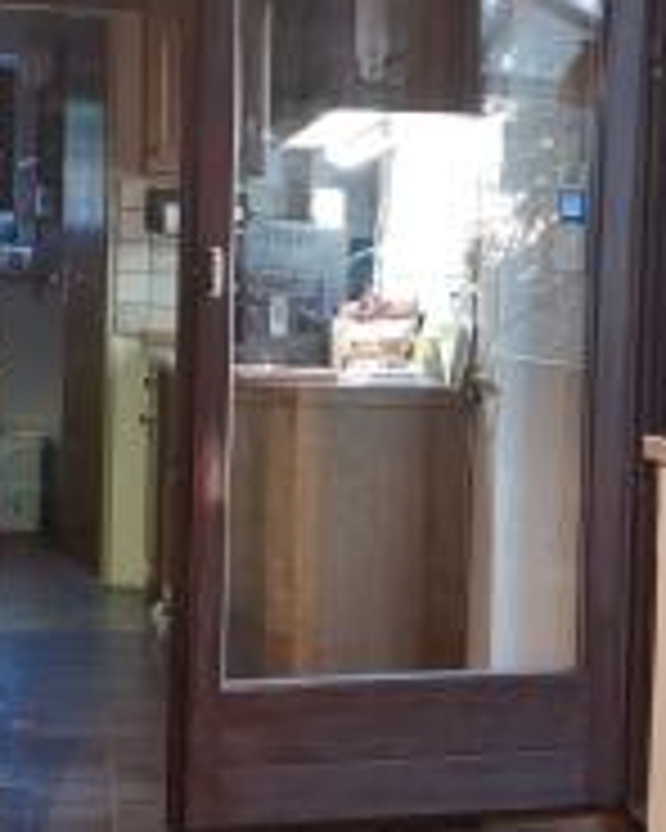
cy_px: 414
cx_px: 338
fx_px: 1799
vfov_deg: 26.1
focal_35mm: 73
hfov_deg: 21.0
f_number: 1.8
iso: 320
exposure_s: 1/33.3
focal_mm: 4.75
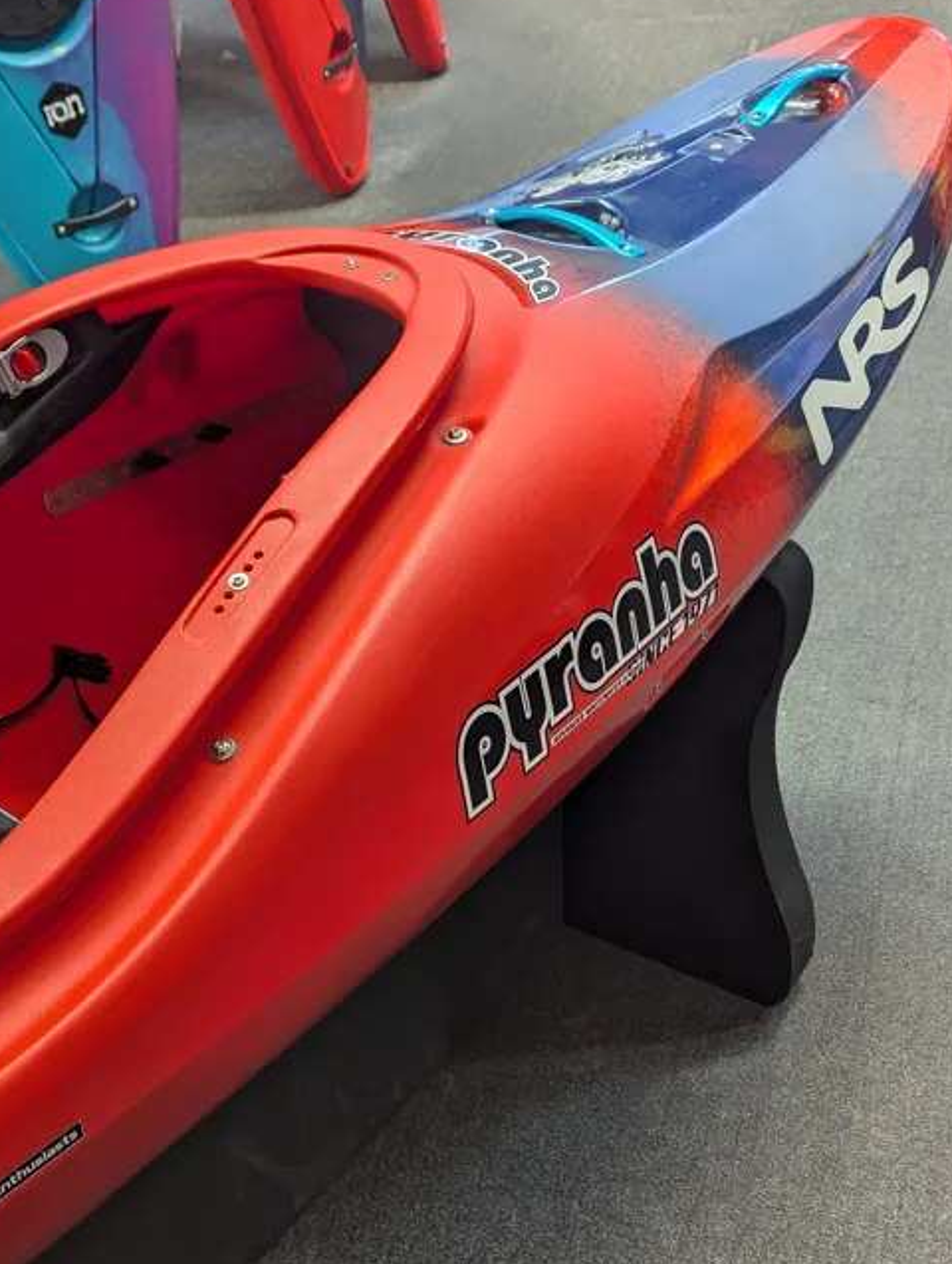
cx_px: 327
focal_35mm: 40
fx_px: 1462
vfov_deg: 45.3
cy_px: 929
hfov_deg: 35.7
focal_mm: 6.81
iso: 195
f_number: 1.85
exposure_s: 1/50
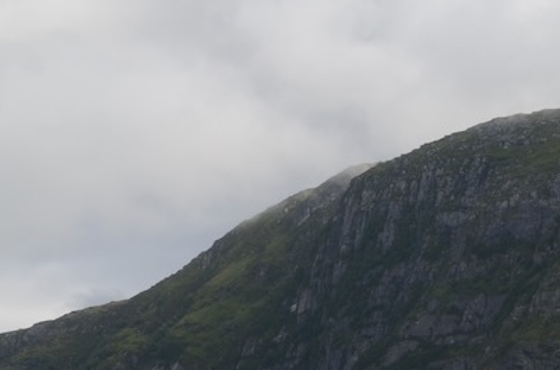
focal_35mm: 149
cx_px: 877
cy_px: 56
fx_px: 2305
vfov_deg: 9.2
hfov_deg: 13.0
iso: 200
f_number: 10
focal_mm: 31
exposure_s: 1/400
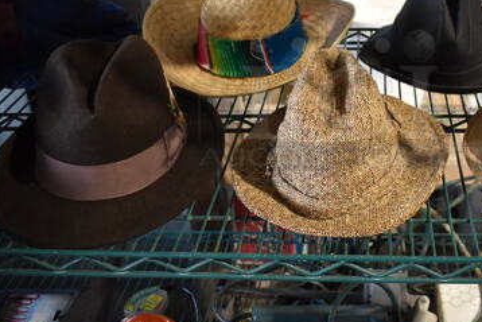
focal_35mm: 46
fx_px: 616
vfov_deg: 29.0
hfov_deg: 41.9
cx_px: 341
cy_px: 100
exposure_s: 1/30
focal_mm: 18
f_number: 3.5
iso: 1000
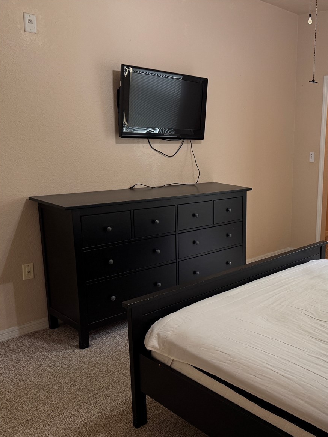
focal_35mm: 33
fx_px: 417
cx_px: 298
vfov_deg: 55.3
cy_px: 223
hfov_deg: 39.7
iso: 160
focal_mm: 6.76
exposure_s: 1/60
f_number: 1.78
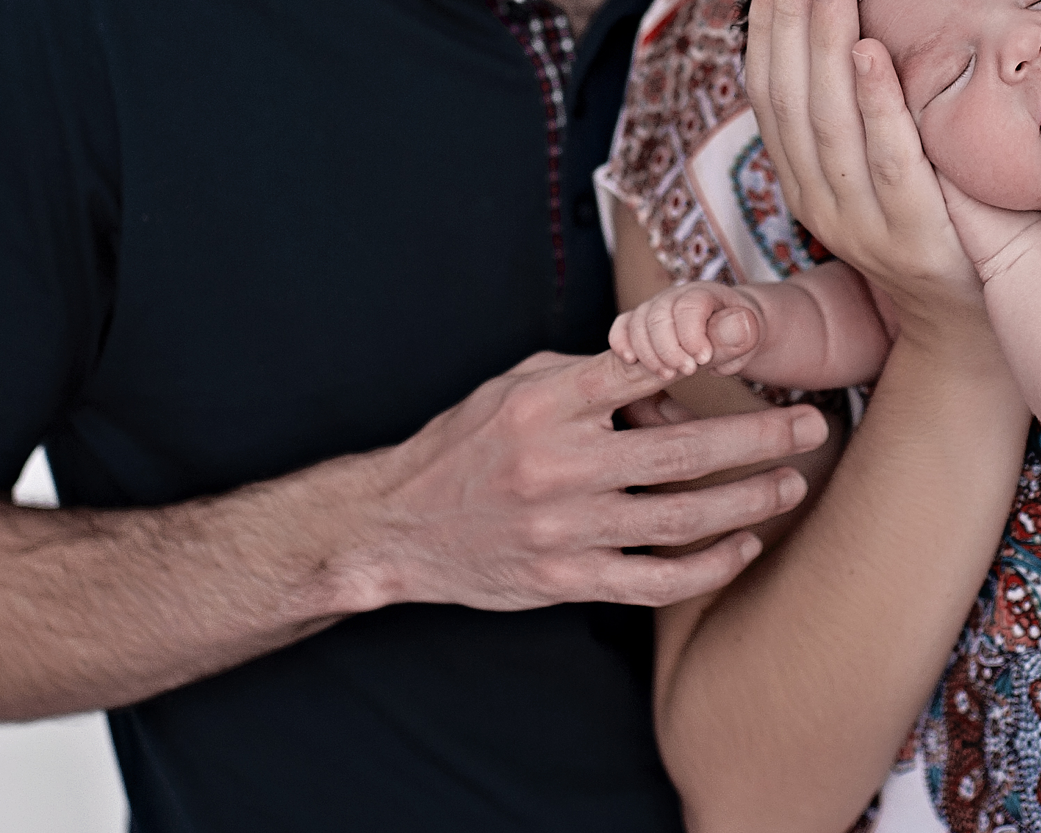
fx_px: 2866
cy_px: 1
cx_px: 849
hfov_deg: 20.3
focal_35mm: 93
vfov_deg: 16.2
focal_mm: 35
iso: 200
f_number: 2.2
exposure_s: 1/125
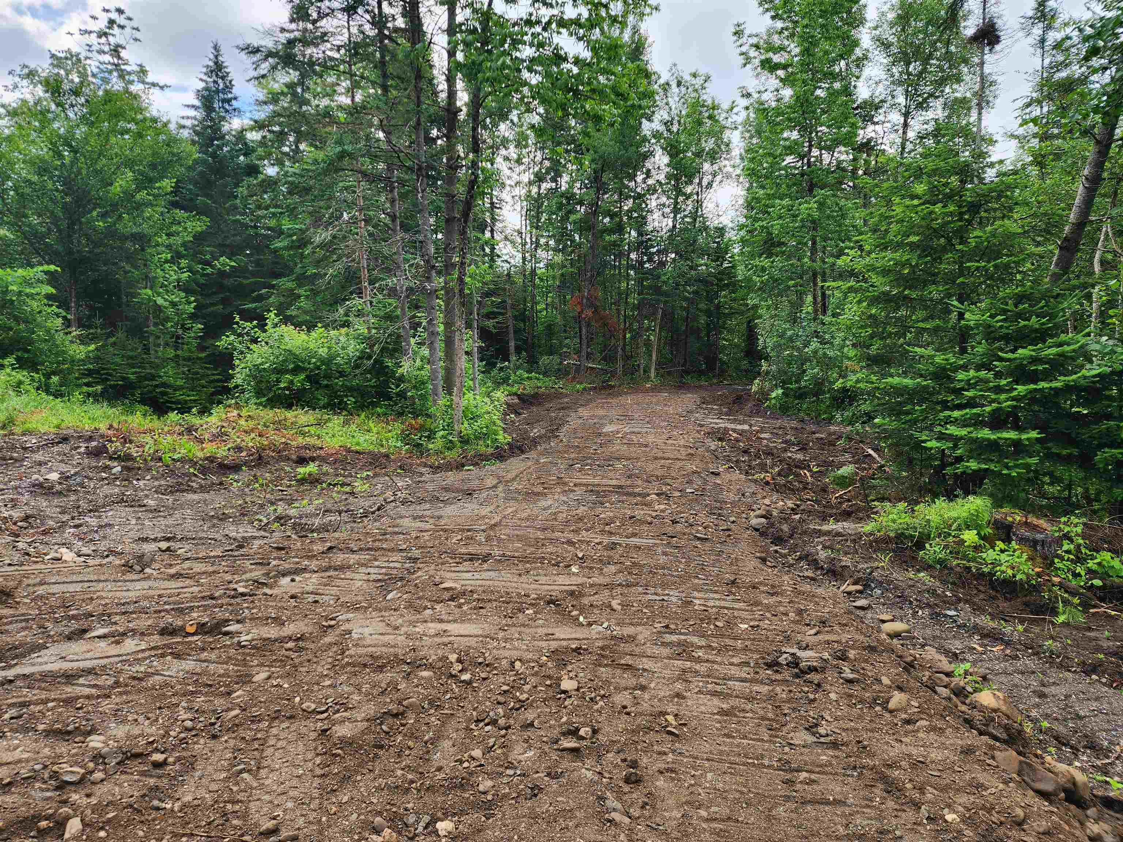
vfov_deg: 58.9
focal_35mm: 23
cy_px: 421
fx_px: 746
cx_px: 562
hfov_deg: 73.9
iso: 16
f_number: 1.8
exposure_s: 1/180
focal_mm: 6.4
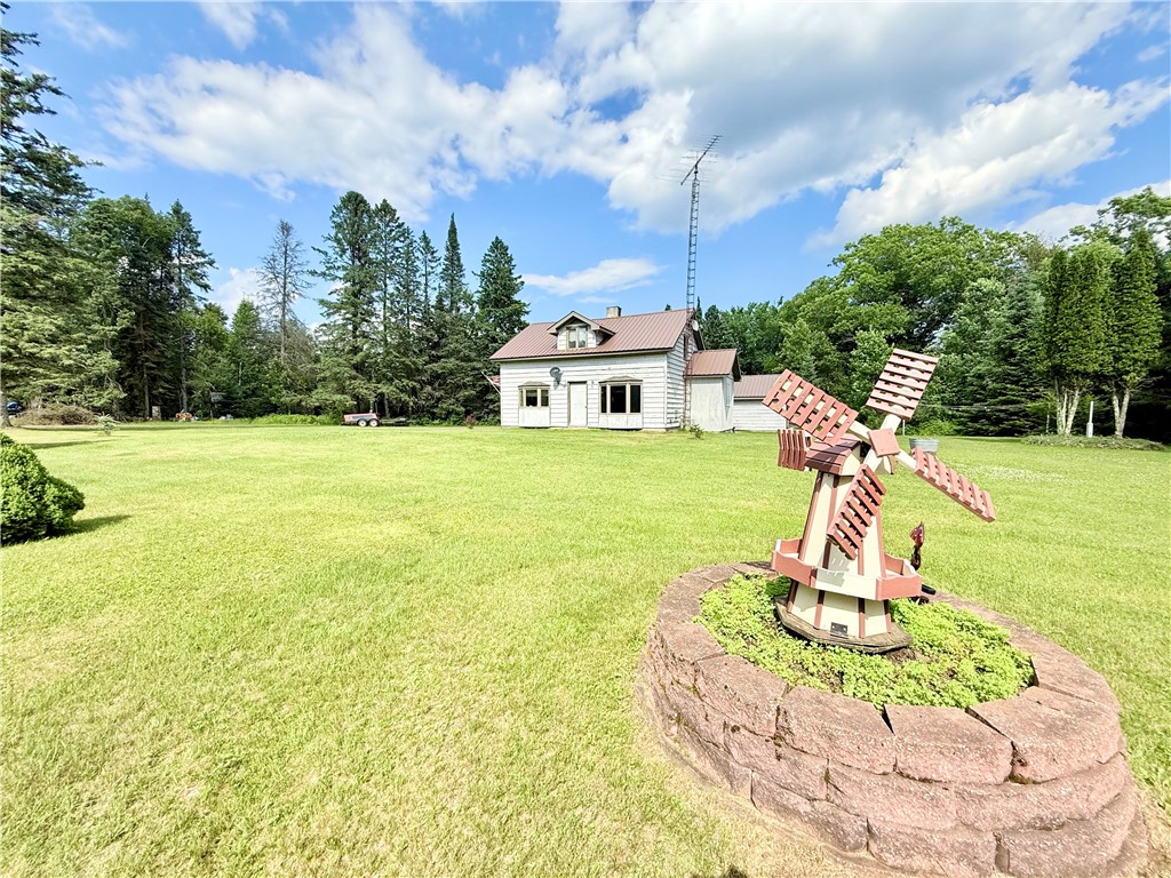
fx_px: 474
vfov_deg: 85.7
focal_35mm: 14
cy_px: 439
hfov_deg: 102.1
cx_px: 586
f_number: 2.2
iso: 50
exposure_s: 1/770
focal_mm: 2.22
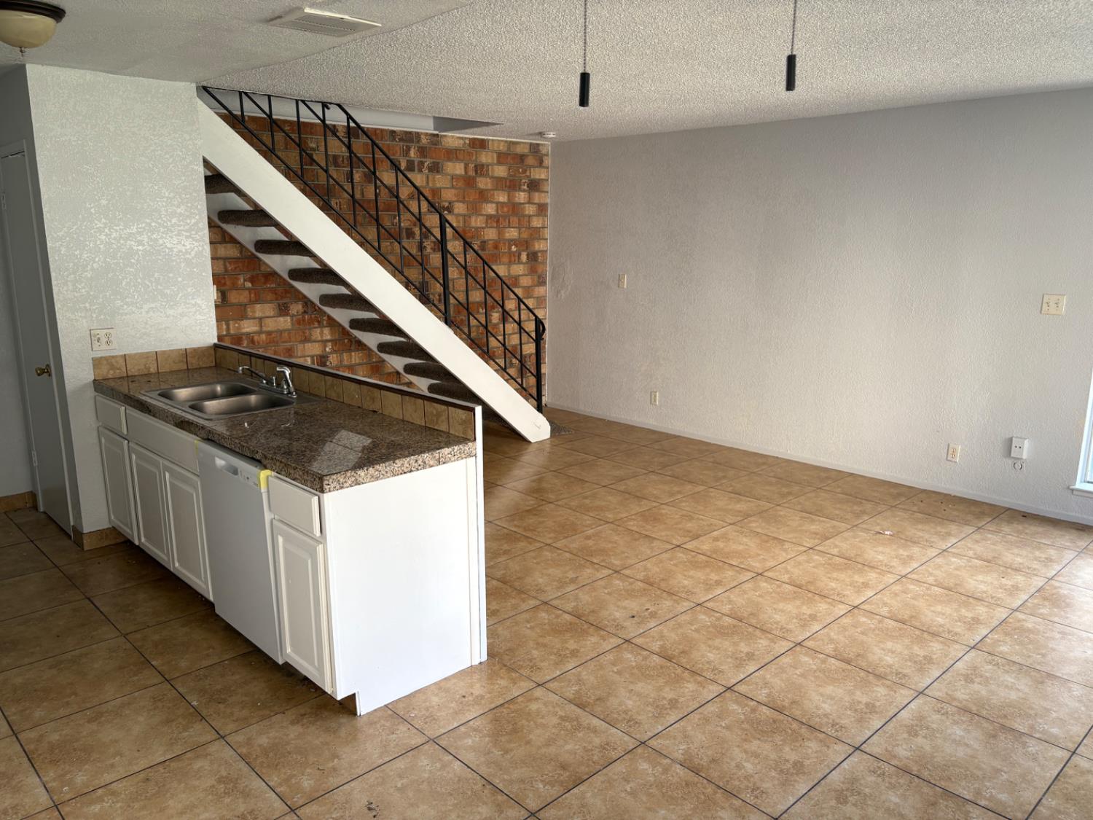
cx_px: 546
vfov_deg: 53.1
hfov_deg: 67.3
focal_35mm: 26
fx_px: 821
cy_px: 410
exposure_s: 1/121
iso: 80
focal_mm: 5.96
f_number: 1.6
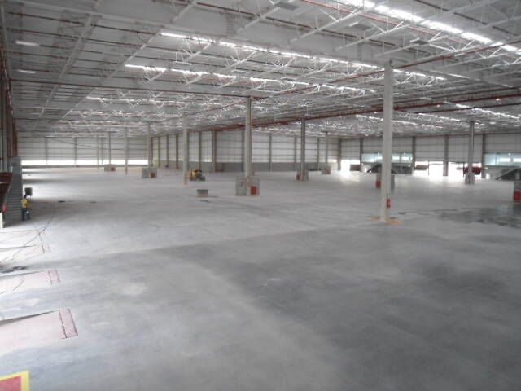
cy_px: 196
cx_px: 260
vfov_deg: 53.1
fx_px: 391
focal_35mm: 26
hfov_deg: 67.3
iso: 400
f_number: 2.8
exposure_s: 1/30
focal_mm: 4.7
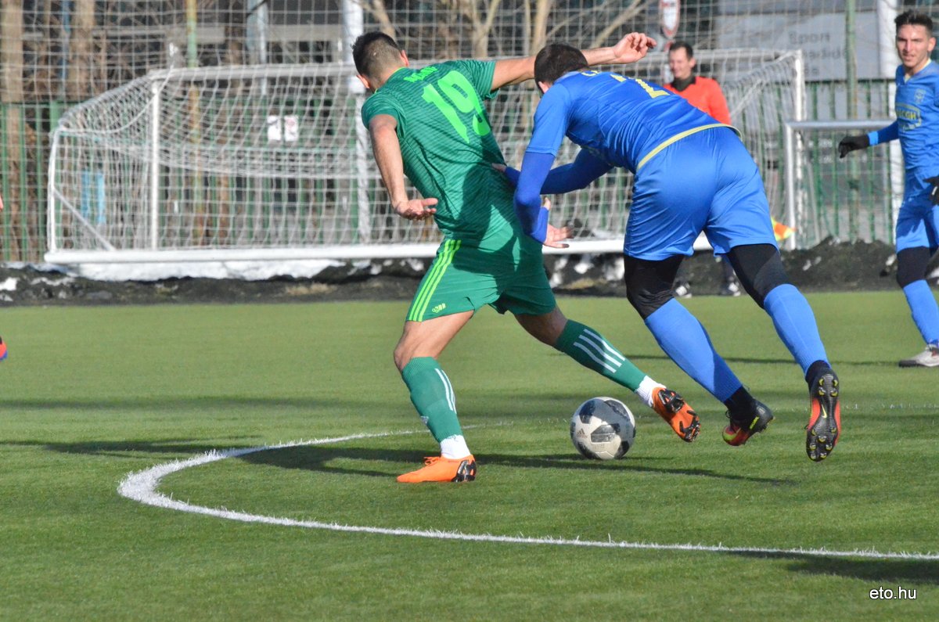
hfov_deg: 5.1
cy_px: 311
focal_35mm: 405
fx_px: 10543
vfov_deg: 3.4
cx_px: 470
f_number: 13
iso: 6400
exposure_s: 1/8000
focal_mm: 270
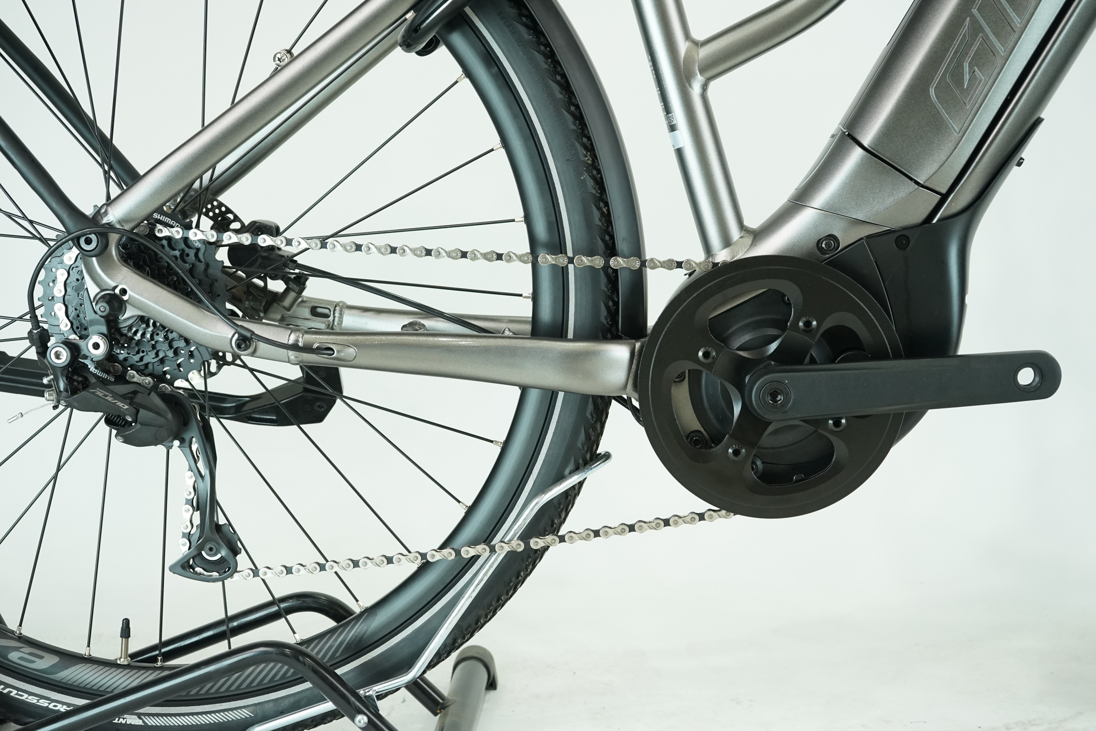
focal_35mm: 49
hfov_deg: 40.3
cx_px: 548
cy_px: 366
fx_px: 1492
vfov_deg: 27.5
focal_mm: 49
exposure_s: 1/200
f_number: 5.6
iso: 1600
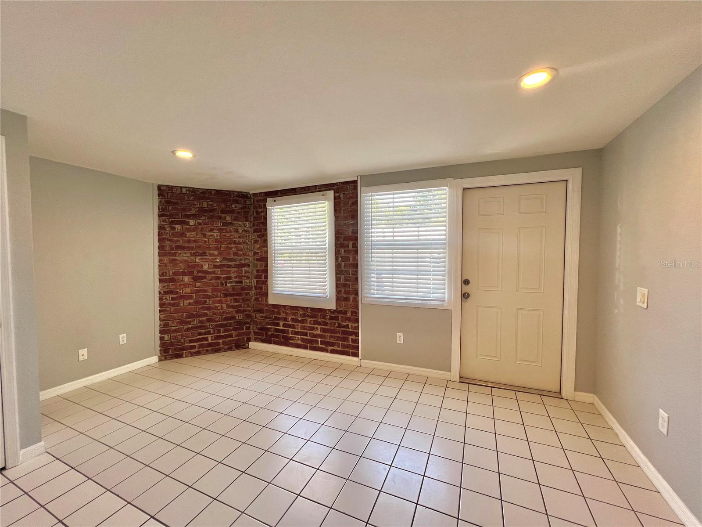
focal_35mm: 13
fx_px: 264
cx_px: 351
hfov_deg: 106.2
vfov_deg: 89.9
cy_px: 264
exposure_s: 1/120
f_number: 1.8
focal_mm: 1.57
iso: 64
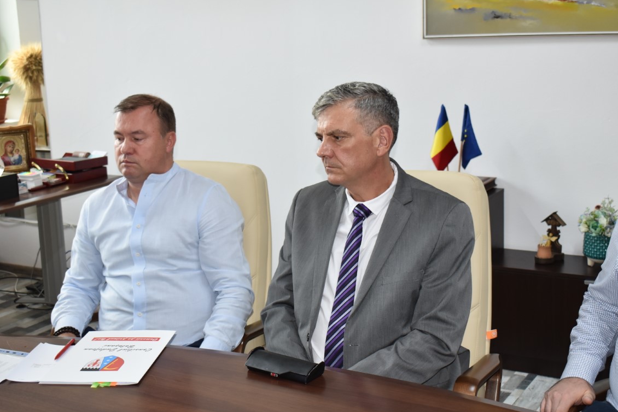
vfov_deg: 25.3
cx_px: 306
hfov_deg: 37.2
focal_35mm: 54
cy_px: 206
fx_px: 919
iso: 720
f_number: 5.6
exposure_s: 1/125
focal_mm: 35
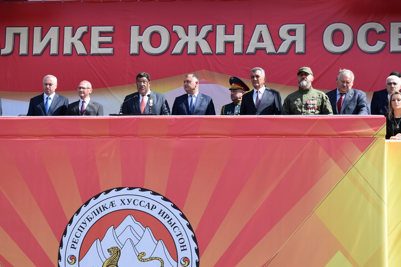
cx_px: 200
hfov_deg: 24.6
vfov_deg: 16.5
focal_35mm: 82
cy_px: 134
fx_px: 919
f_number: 8
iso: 200
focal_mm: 55
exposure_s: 1/250
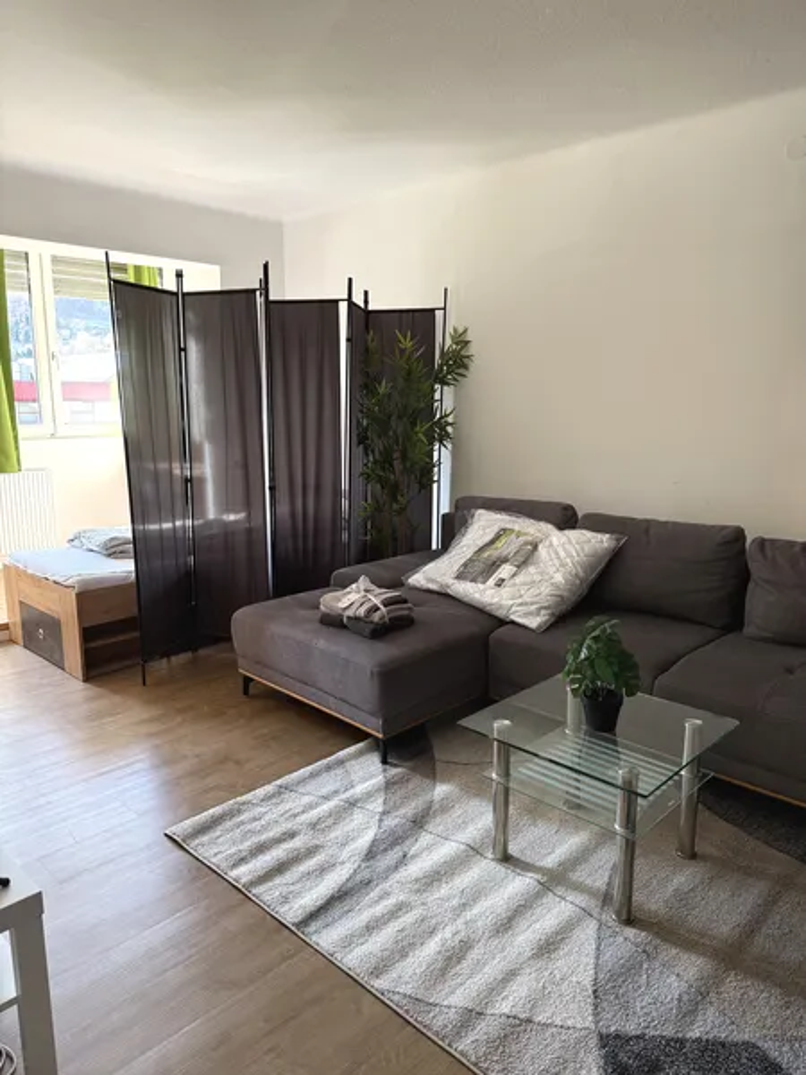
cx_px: 403
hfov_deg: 56.8
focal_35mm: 24
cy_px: 538
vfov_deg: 71.6
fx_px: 745
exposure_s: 1/121
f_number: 1.78
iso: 160
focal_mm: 6.76
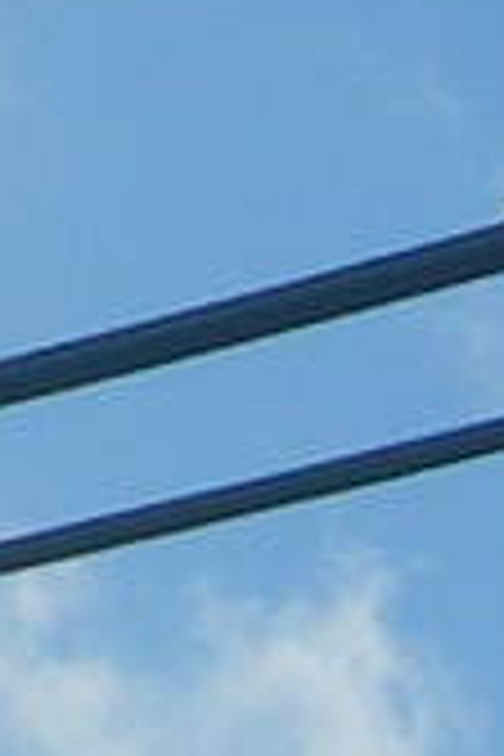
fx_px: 23728
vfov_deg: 1.8
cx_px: -801
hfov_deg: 1.2
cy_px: -135
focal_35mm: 1130
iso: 50
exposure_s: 1/256
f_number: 8.2
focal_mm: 23.4
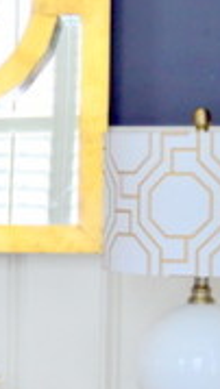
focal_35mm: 137
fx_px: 1417
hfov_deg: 8.6
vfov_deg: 15.6
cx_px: -136
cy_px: 246
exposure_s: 1/40
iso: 320
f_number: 4
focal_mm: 26
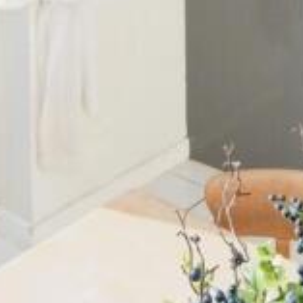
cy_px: -109
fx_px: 634
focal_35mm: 64
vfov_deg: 23.3
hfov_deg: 26.9
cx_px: 144
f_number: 13
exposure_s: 1/250
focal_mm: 12
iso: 800
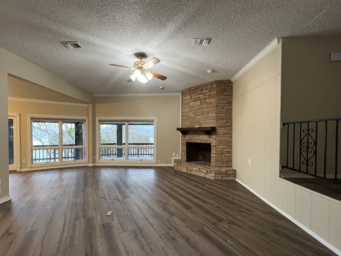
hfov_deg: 102.0
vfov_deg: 85.6
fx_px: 138
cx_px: 165
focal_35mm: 14
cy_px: 137
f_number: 1.8
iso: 320
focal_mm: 1.57
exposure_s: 1/60
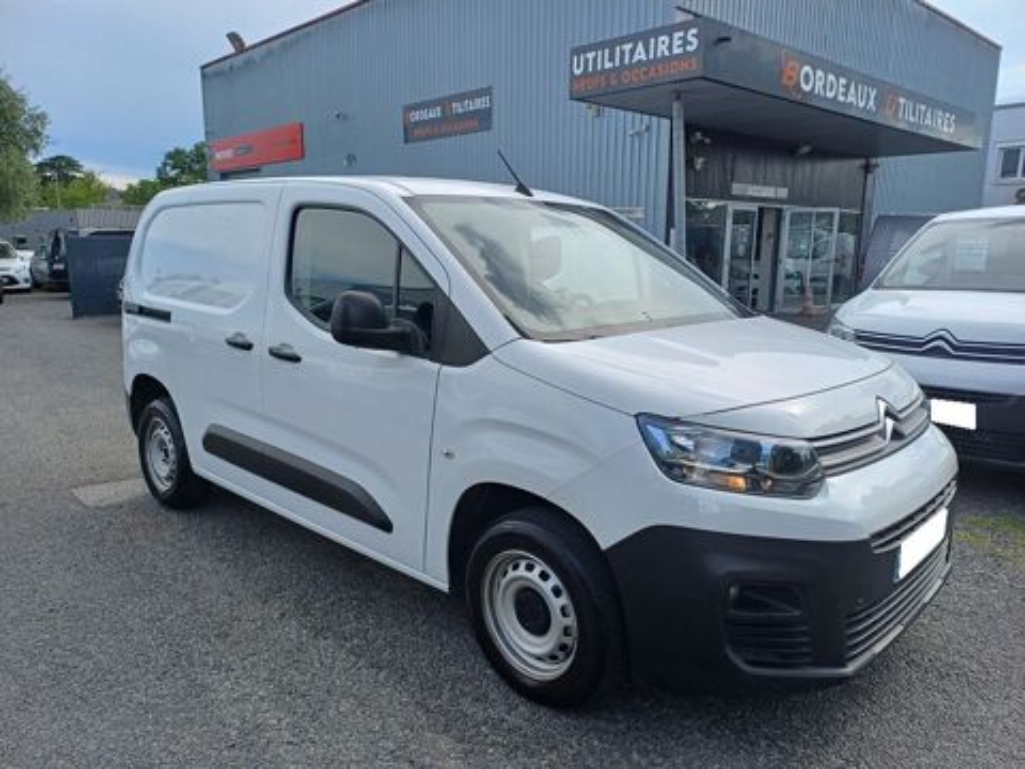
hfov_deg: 69.4
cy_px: 384
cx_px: 512
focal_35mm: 25
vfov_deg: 54.9
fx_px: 740
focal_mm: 4.65
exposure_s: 1/529
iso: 50
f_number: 1.8
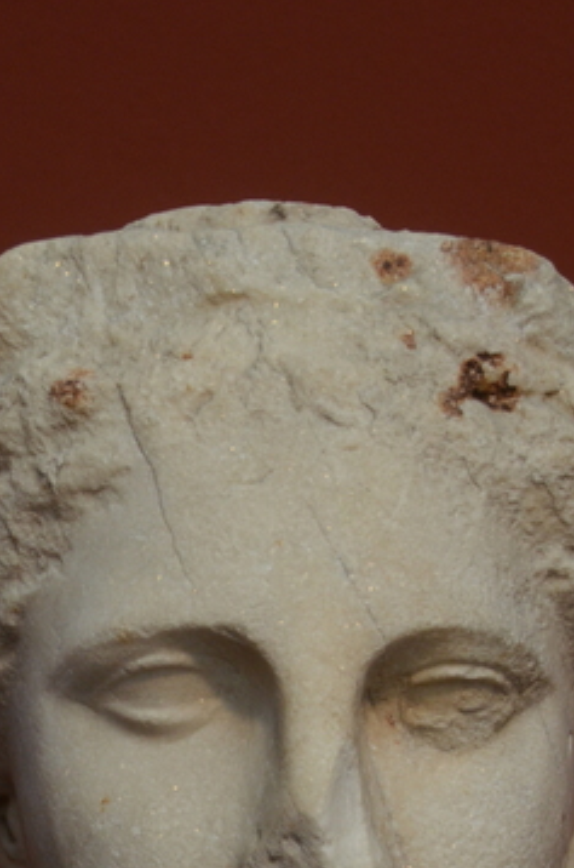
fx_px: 3340
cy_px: 800
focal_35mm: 139
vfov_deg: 14.6
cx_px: 274
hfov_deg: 9.8
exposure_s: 1/20
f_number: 4.8
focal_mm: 50
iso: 1000
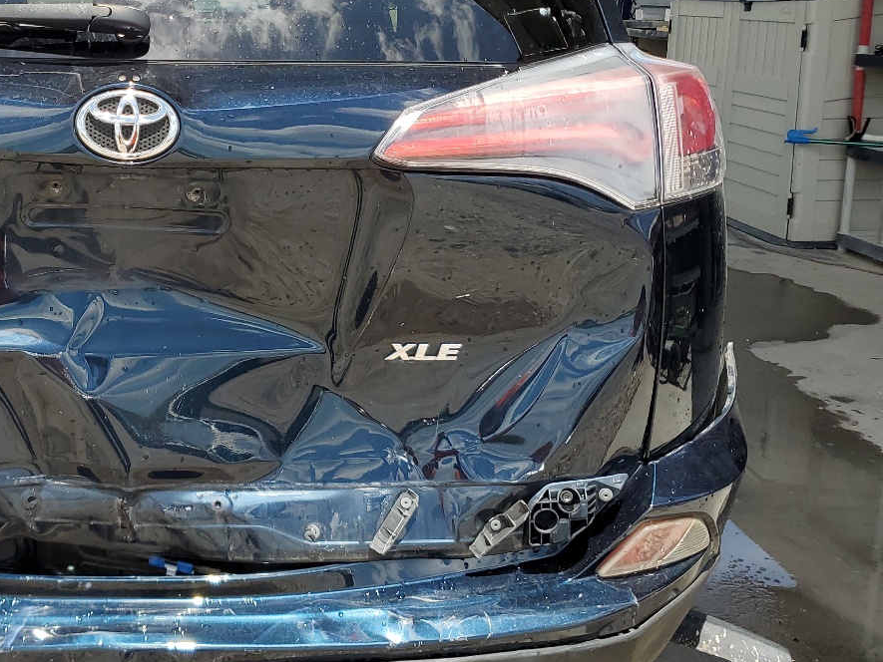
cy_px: 233
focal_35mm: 47
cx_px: 141
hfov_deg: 38.5
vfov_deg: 30.7
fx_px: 1199
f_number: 1.5
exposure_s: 1/2500
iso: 50
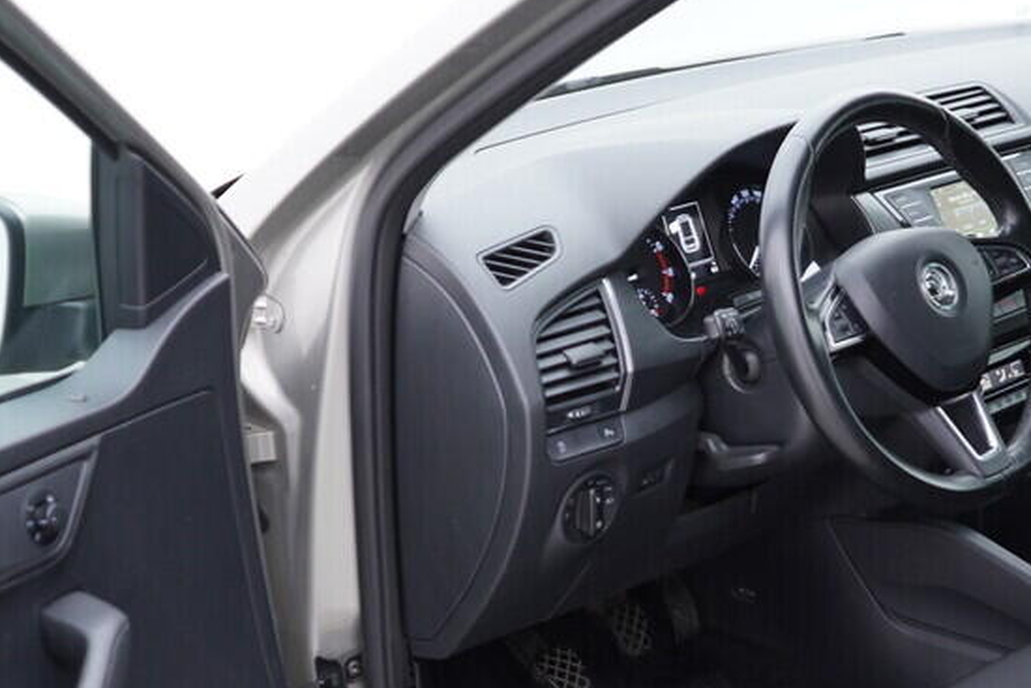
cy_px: 614
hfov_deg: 29.8
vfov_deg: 19.9
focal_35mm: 67
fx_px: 1919
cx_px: 716
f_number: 2.8
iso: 160
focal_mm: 24
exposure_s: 1/40
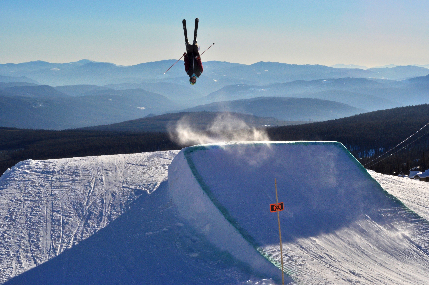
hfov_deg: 27.0
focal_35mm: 75
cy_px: 142
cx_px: 214
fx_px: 893
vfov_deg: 18.1
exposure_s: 1/500
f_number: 22
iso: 320
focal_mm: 50
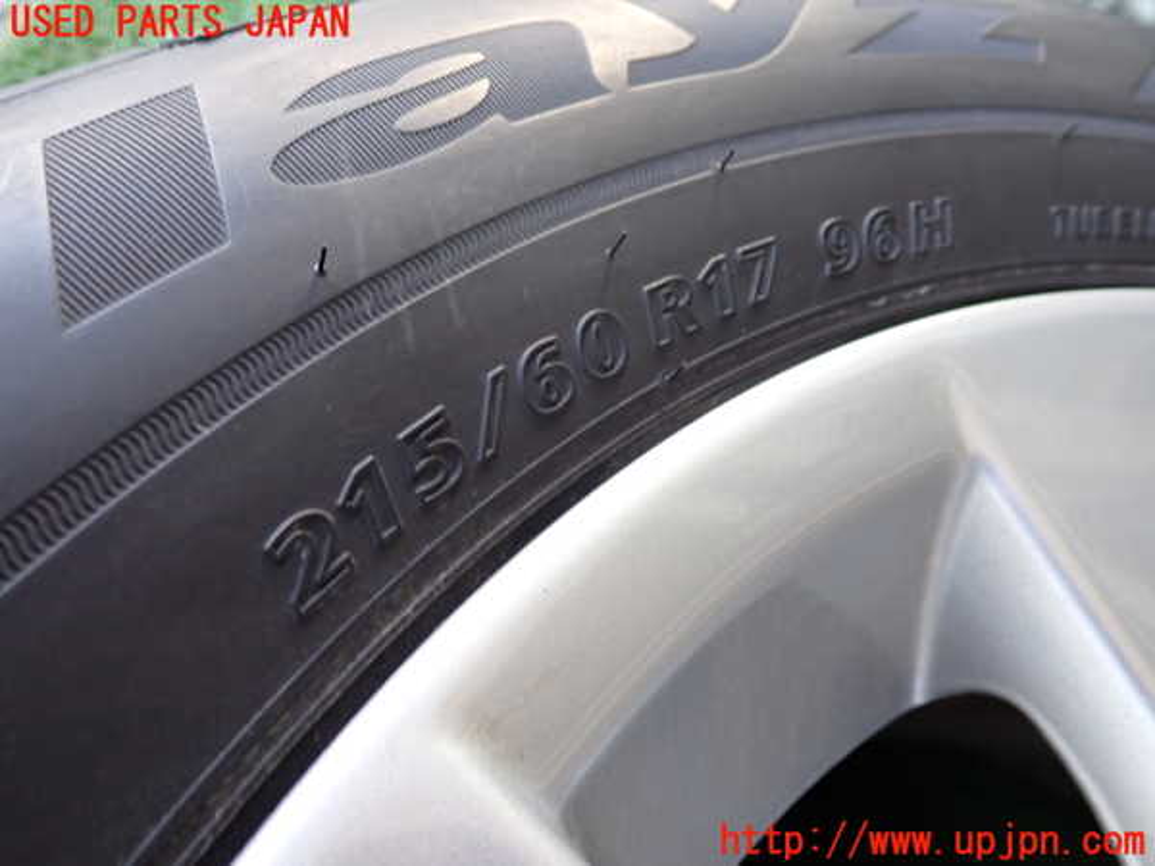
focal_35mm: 30
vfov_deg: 46.8
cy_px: 433
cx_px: 578
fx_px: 1001
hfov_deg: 60.0
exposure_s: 1/80
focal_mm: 5.4
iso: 250
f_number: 2.3
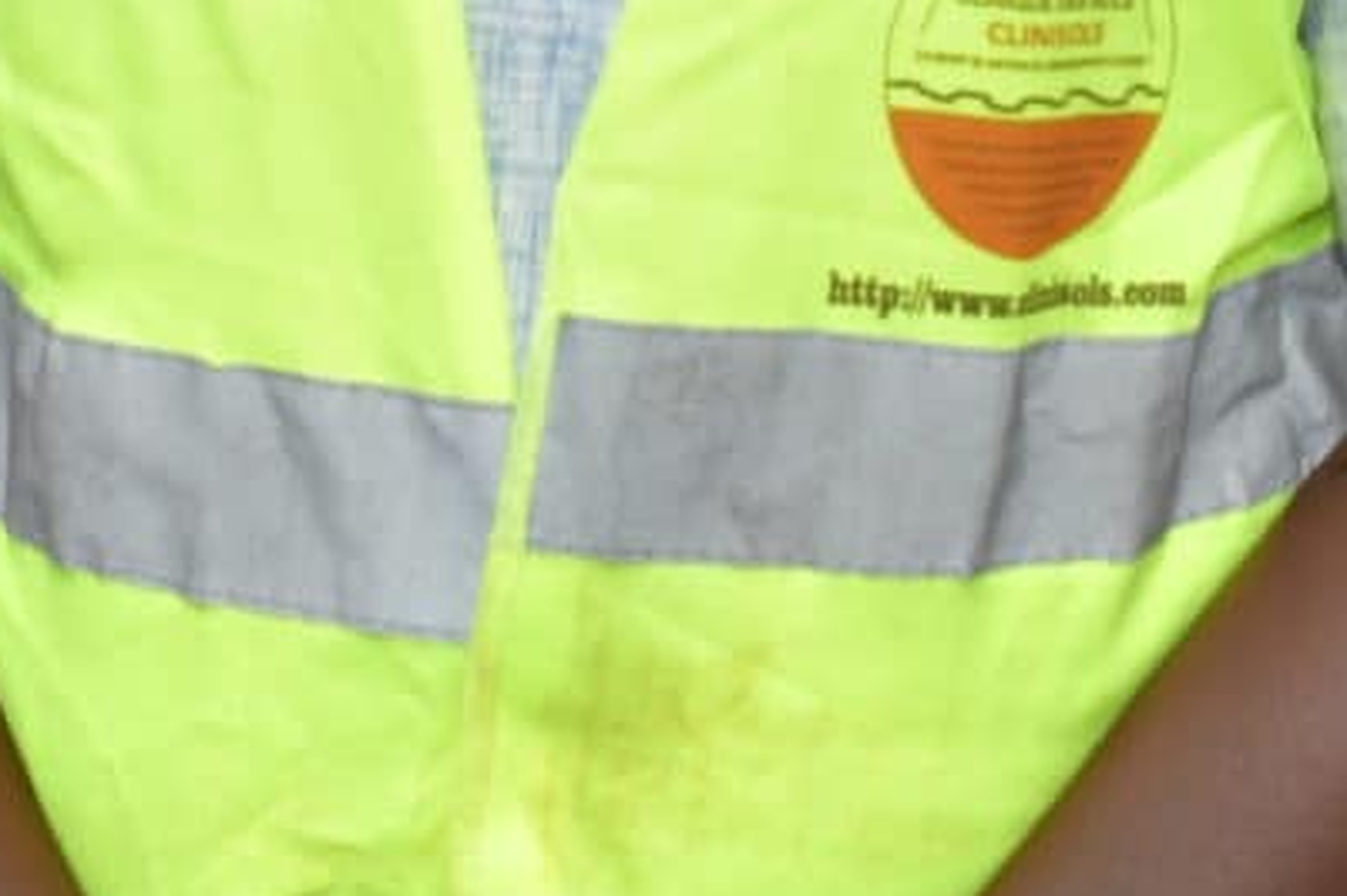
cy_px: -988
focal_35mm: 184
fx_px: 6881
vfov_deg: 7.1
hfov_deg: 11.2
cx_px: 652
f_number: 11
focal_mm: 24
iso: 100
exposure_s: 1/250
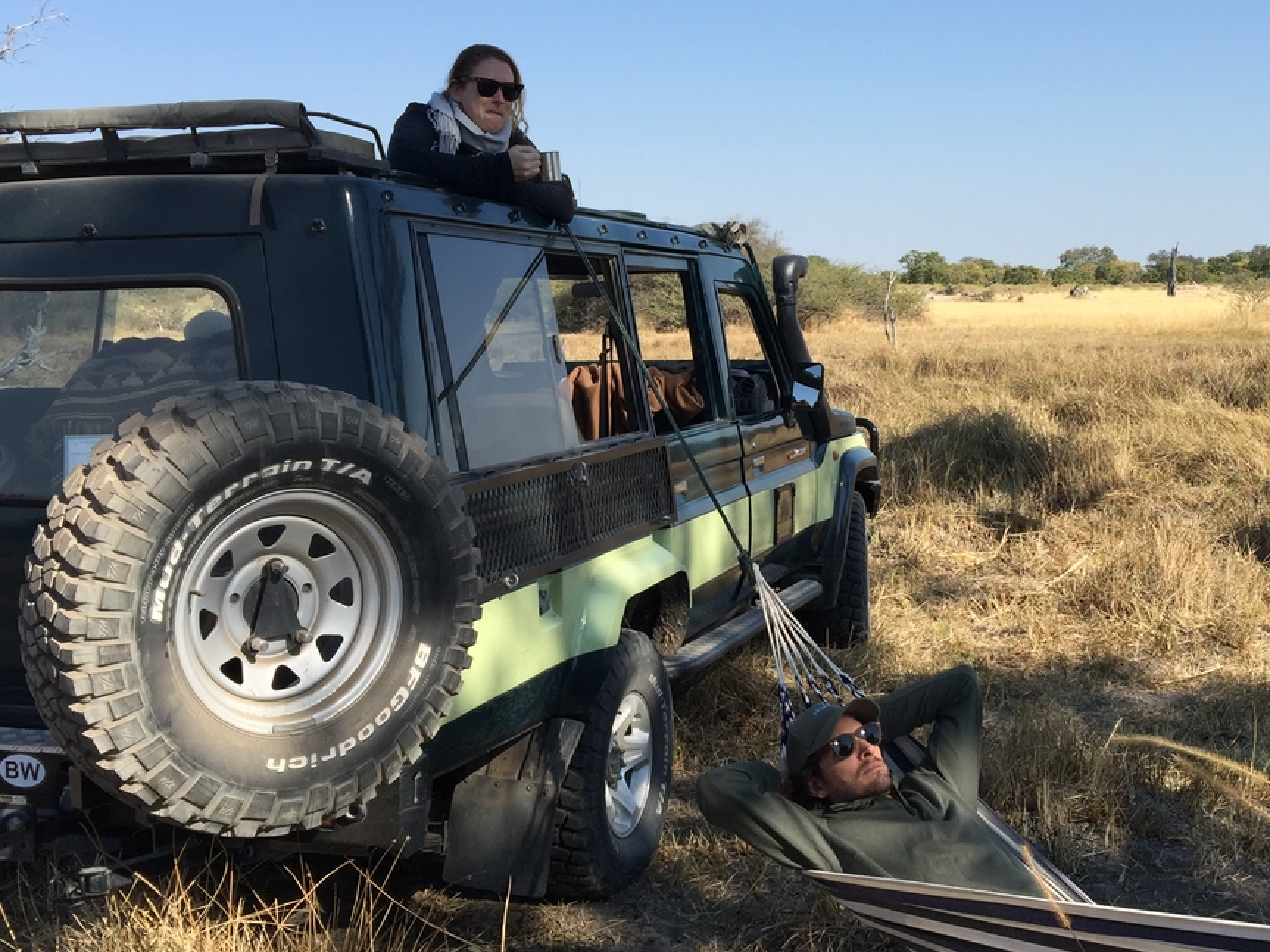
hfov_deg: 43.6
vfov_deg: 33.6
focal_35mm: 43
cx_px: 764
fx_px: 1577
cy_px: 506
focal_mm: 4.15
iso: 32
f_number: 2.2
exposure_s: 1/1236
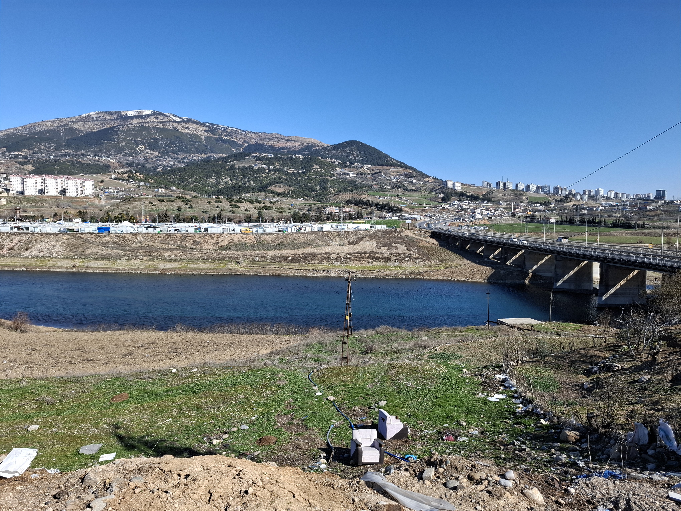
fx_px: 452
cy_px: 256
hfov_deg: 73.9
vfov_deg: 58.9
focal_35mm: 23
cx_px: 340
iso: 50
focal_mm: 5.54
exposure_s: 1/979
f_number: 1.8
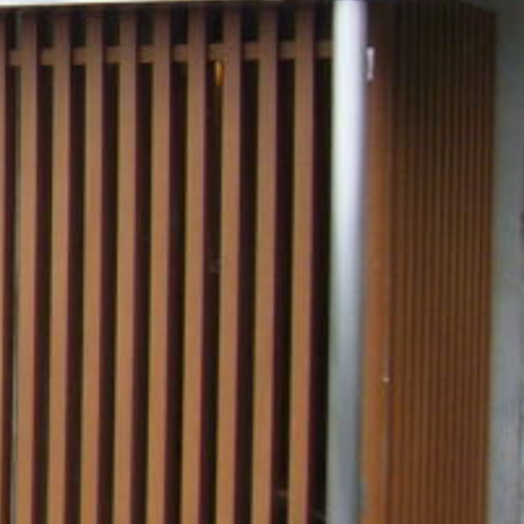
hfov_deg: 11.8
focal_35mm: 126
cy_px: 274
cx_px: -644
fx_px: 2158
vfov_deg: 13.8
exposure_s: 1/125
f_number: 2.8
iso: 80
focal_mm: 4.6
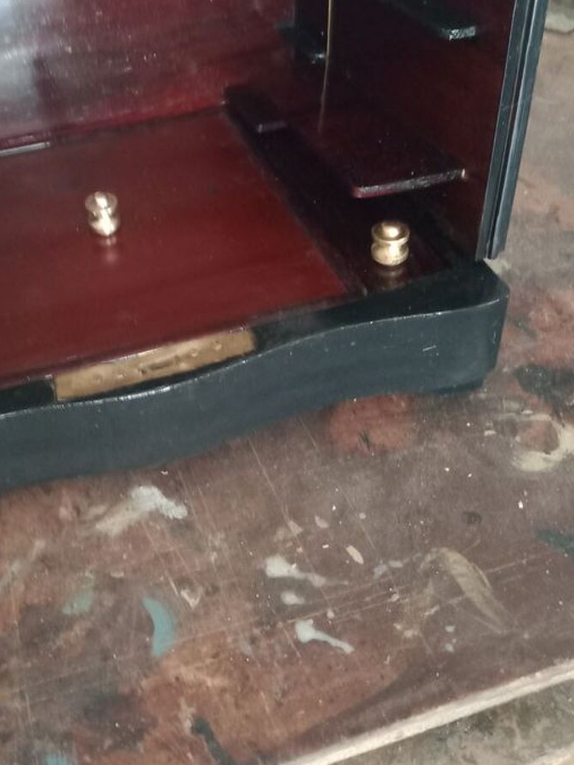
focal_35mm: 40
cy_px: 281
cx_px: 156
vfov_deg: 46.3
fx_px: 884
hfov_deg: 35.3
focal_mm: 3.54
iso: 982
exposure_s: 1/25
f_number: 2
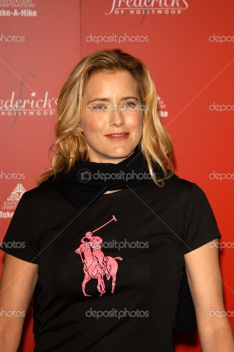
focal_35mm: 128
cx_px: 117
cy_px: 176
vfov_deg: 16.1
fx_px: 1246
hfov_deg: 10.7
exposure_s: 1/180
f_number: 5.6
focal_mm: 85
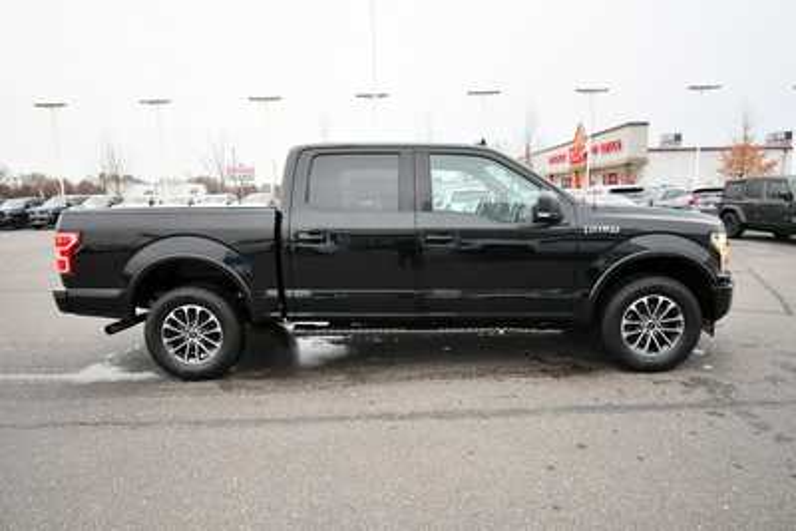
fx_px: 464
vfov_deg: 59.5
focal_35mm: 21
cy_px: 266
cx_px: 398
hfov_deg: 81.2
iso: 1600
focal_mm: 14
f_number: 5
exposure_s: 1/125
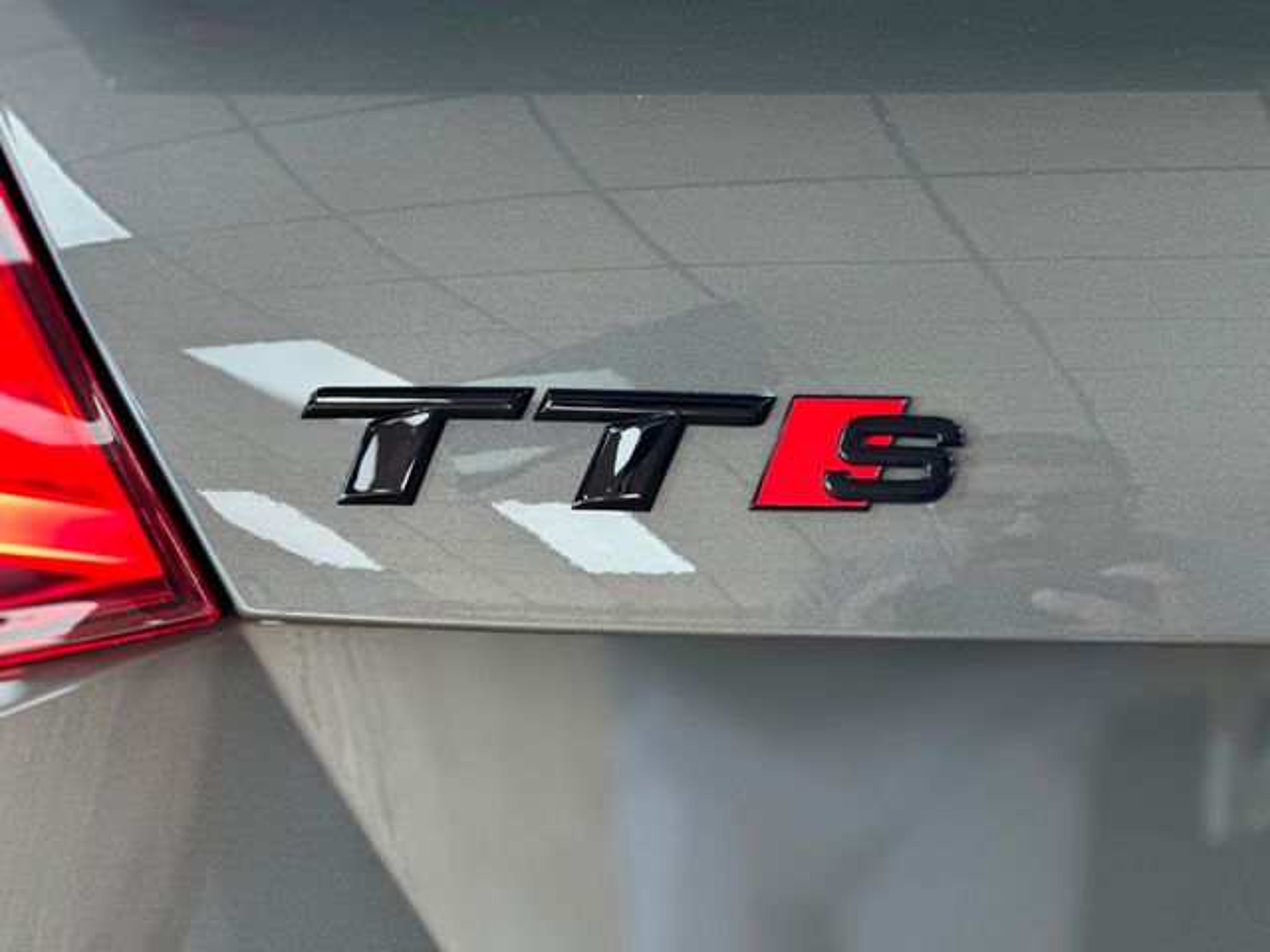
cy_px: 476
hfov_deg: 25.3
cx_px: 635
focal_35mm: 77
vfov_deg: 19.1
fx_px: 2825
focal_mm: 9
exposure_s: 1/40
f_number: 2.8
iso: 125
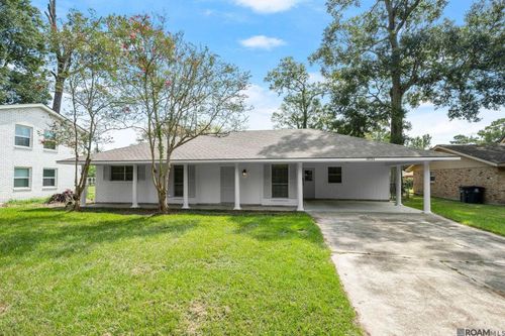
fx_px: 252
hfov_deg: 90.0
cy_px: 168
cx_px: 252
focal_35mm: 18
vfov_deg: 67.3
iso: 250
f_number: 10
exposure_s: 1/320
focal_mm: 18
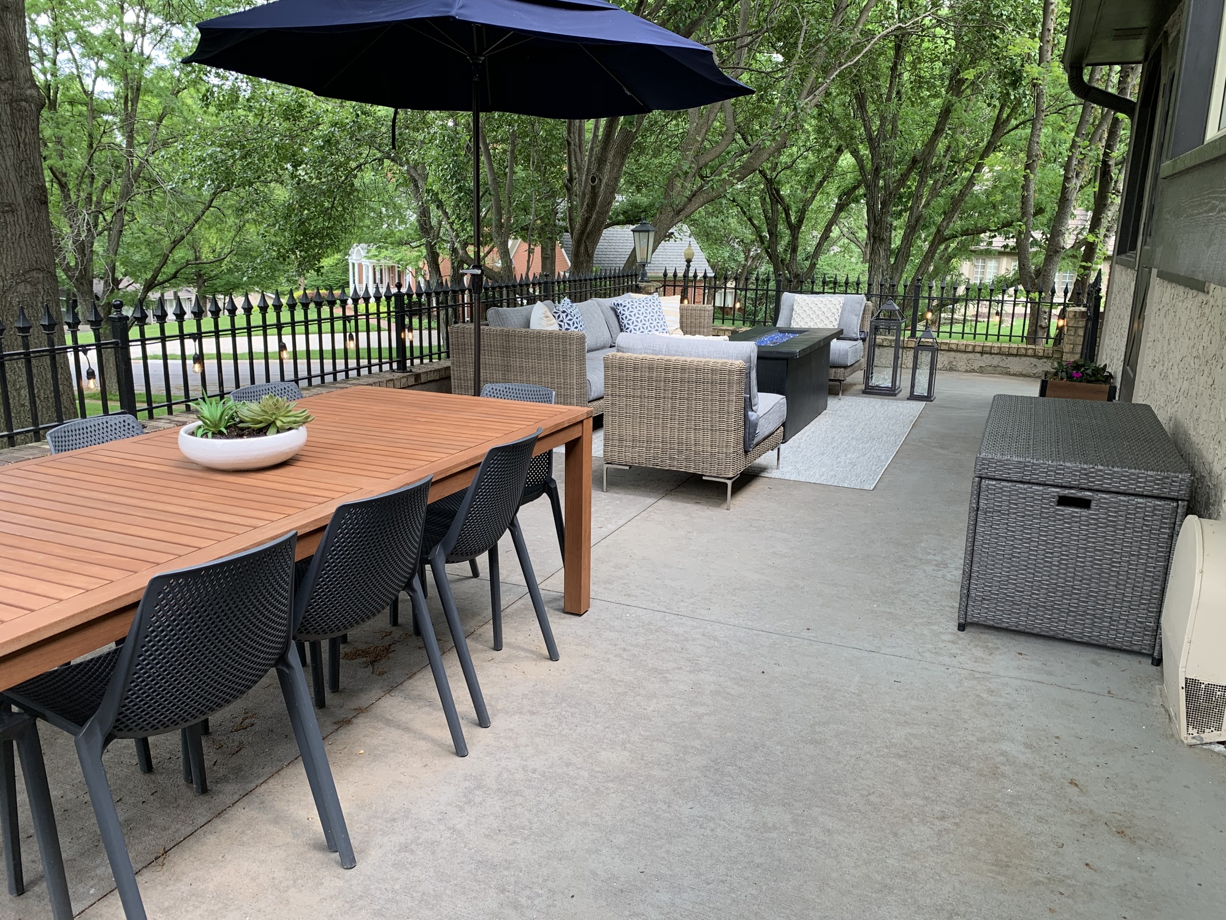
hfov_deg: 67.3
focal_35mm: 26
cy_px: 460
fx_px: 921
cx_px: 613
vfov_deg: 53.1
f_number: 1.8
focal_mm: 4.25
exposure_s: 1/121
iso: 40
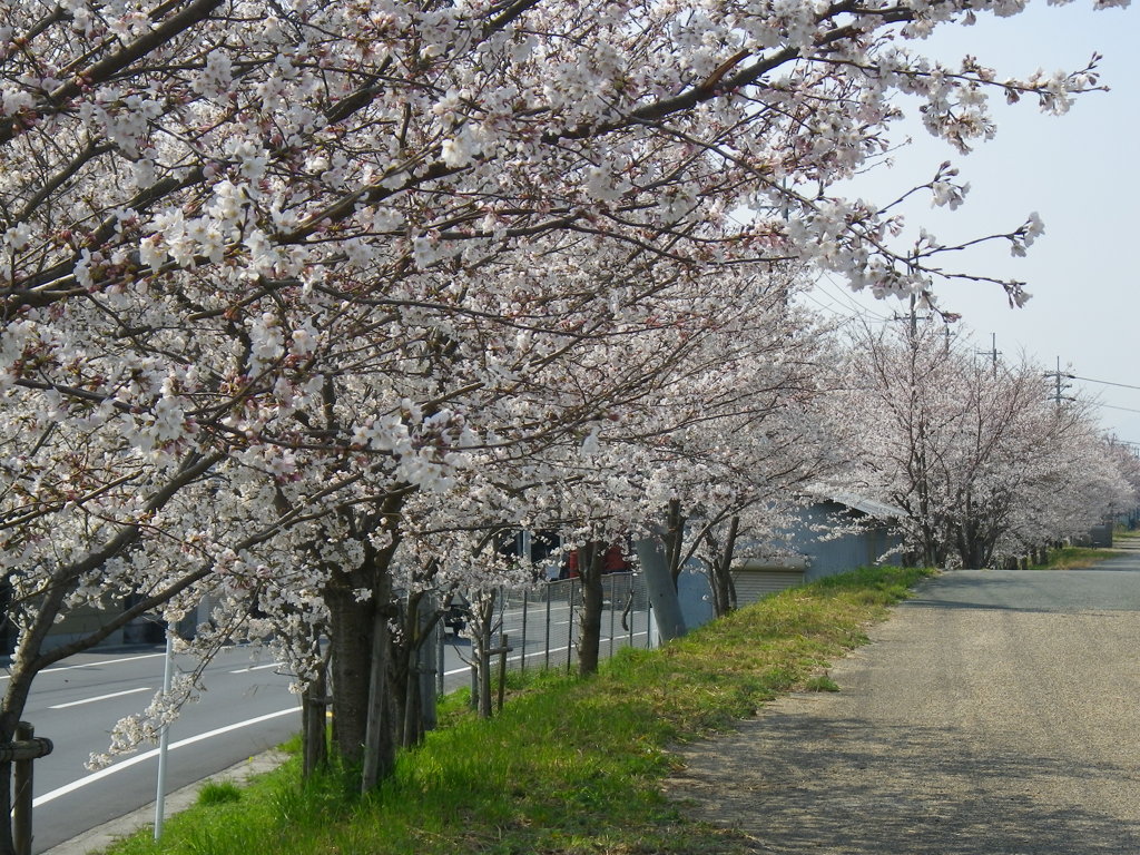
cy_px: 428
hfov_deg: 20.9
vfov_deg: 15.7
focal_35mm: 94
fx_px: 3096
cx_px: 570
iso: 80
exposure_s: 1/320
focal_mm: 16.7
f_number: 6
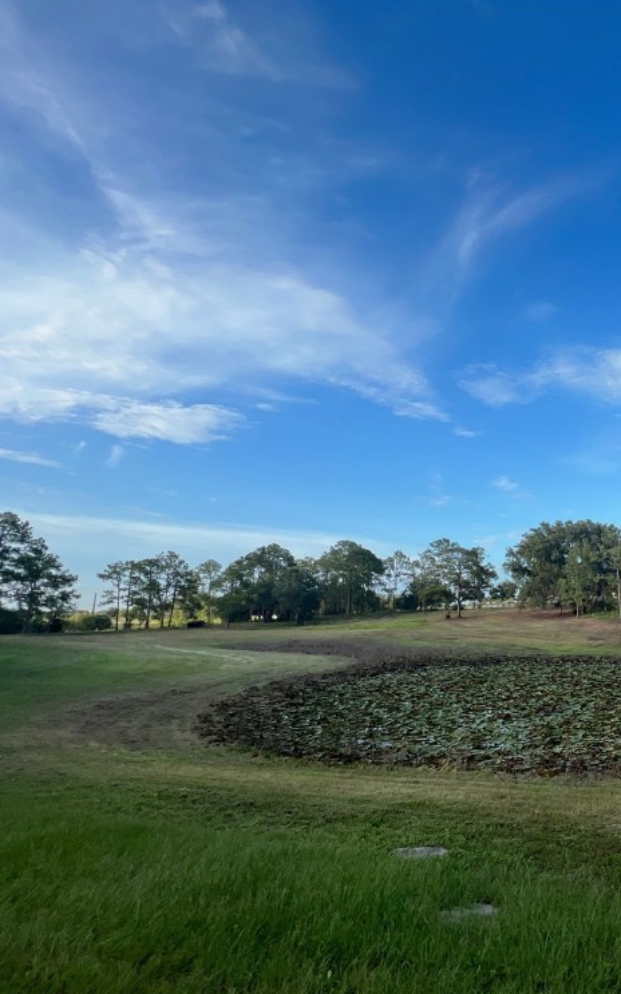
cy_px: 508
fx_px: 515
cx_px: 596
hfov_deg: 52.0
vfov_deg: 88.0
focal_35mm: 19
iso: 32
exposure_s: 1/677
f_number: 1.8
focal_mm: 1.57
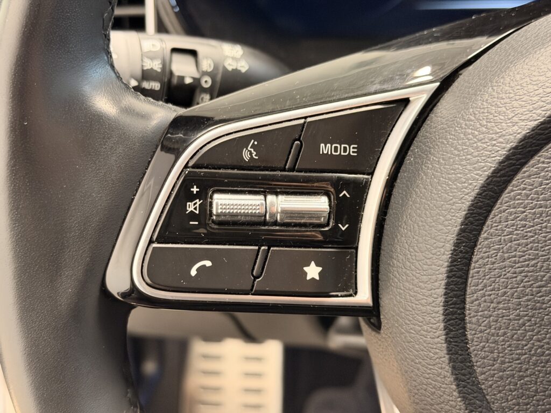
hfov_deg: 39.7
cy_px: 206
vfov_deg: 30.3
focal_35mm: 48
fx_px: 764
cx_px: 276
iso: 500
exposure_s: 1/25
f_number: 1.78
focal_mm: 6.76
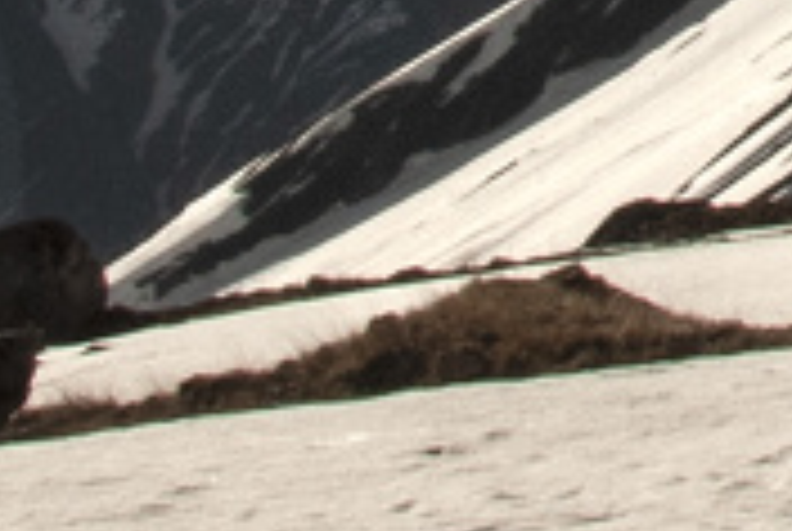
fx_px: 5267
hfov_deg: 7.8
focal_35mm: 239
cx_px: 2124
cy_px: -1195
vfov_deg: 5.4
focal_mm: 20
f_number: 22
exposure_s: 1/125
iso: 200
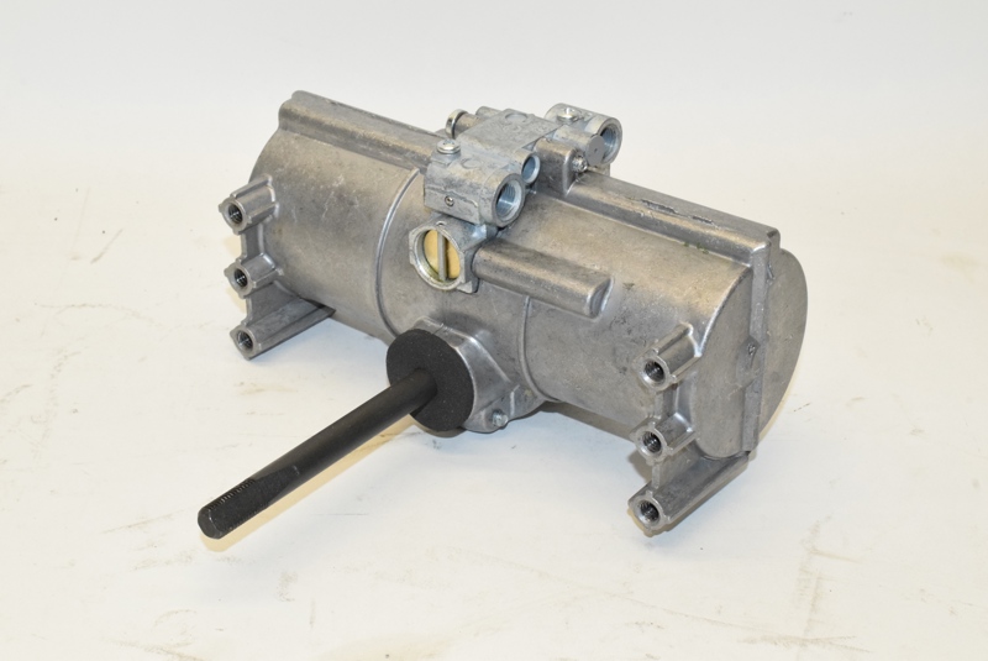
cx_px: 494
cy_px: 330
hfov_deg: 29.2
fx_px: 1895
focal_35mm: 69
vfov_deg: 19.8
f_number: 20
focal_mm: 46
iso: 3200
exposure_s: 1/200
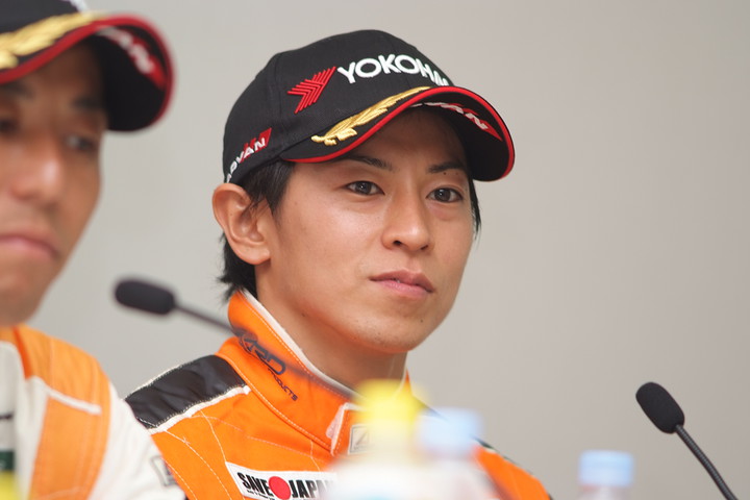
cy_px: 250
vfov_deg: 5.1
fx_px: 5625
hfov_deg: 7.6
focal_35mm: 270
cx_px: 375
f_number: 2.8
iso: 200
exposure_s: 1/125
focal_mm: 180
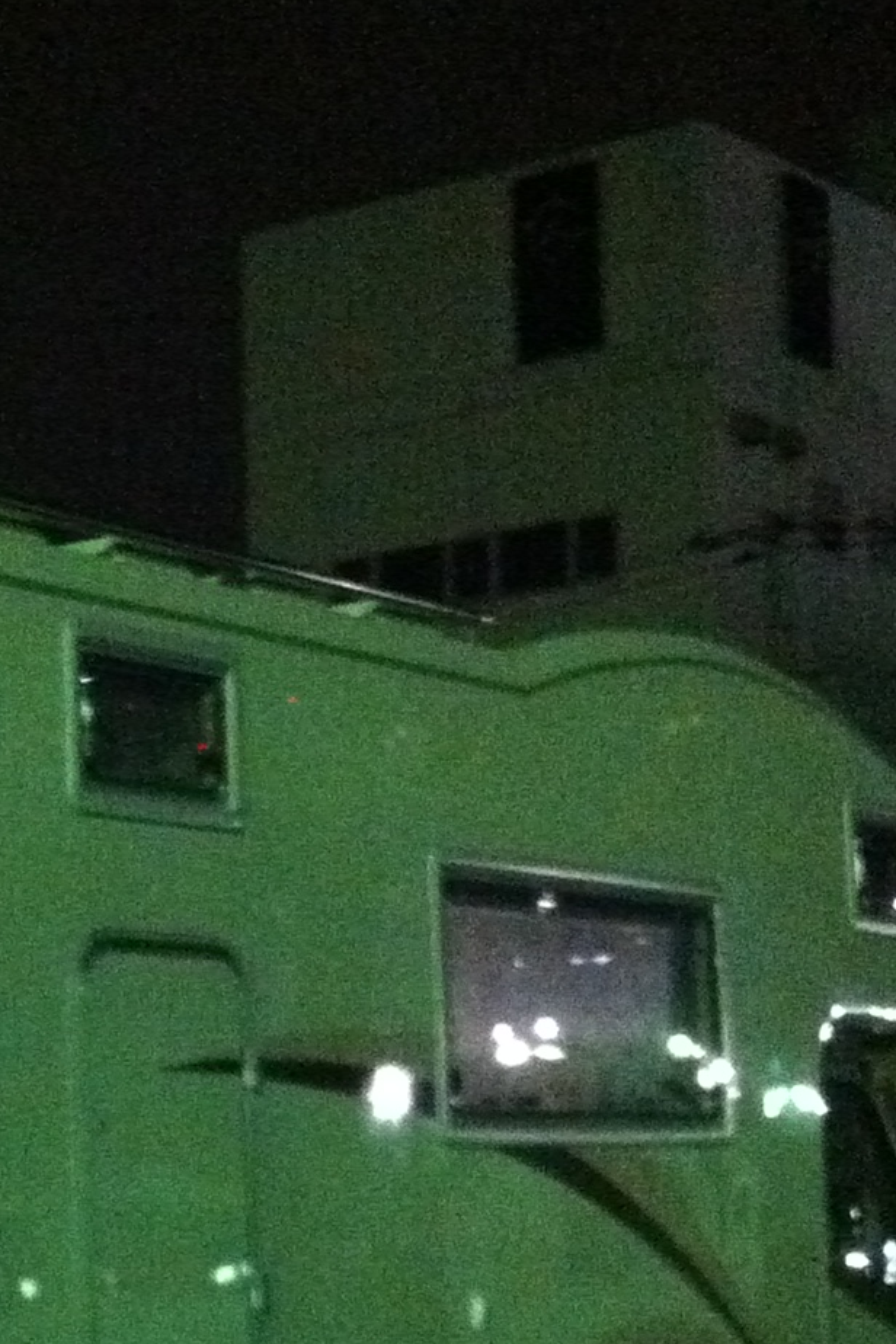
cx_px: -361
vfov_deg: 19.7
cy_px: 1185
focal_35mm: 102
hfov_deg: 12.9
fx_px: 3808
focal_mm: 3.85
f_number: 2.8
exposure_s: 1/15
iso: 1000
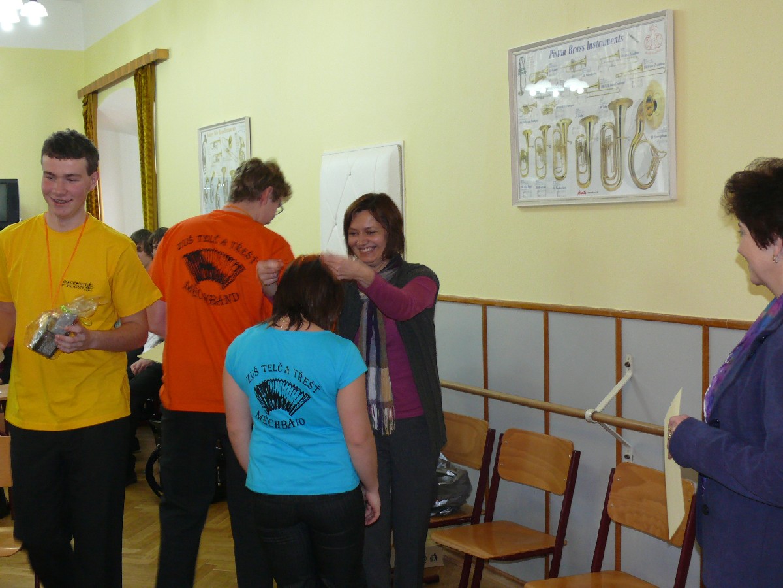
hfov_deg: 40.4
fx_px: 1063
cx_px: 392
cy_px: 294
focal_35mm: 47
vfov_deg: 30.9
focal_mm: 8.9
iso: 200
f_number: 2.8
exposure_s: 1/30
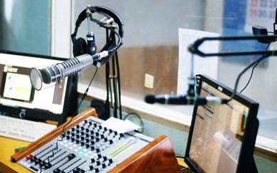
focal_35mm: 78
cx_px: 137
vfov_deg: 16.7
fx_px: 588
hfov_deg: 26.5
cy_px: 93
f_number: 1.8
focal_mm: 50
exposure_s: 1/30
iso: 200
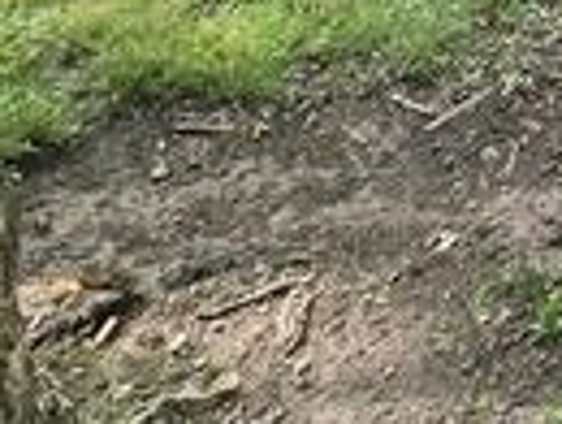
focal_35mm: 100
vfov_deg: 9.3
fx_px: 1627
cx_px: 1323
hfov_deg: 14.1
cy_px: -1060
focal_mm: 2.2
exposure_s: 1/1429
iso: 50
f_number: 2.2
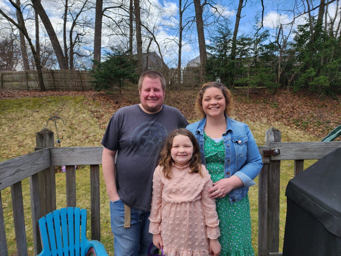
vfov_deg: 58.9
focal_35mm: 23
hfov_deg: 73.9
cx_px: 170
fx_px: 227
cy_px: 128
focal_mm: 6.4
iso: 12
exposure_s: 1/526
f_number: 1.8
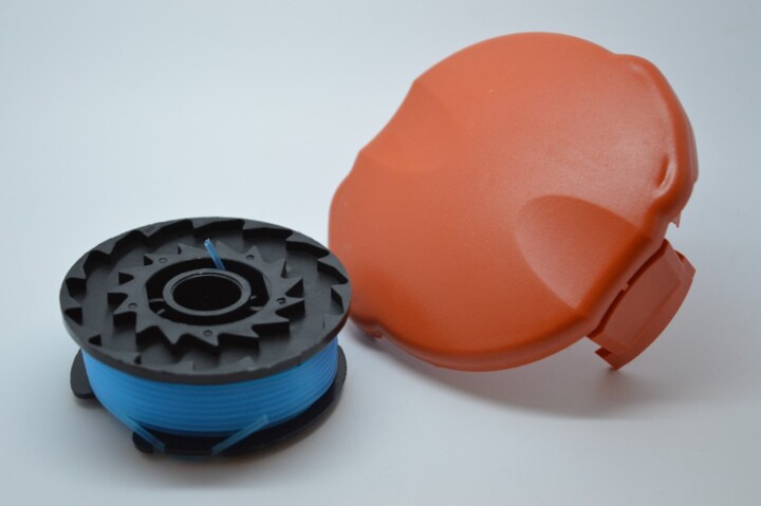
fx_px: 1521
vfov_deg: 18.9
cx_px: 380
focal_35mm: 72
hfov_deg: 28.1
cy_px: 253
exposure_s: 1/80
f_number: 5.3
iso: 400
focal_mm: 48
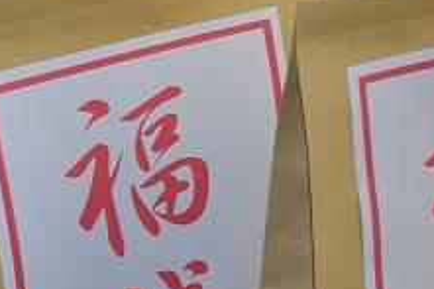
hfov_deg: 19.4
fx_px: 1265
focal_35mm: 105
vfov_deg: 13.0
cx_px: 143
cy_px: 204
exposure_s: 1/60
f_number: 4
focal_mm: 24
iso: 560
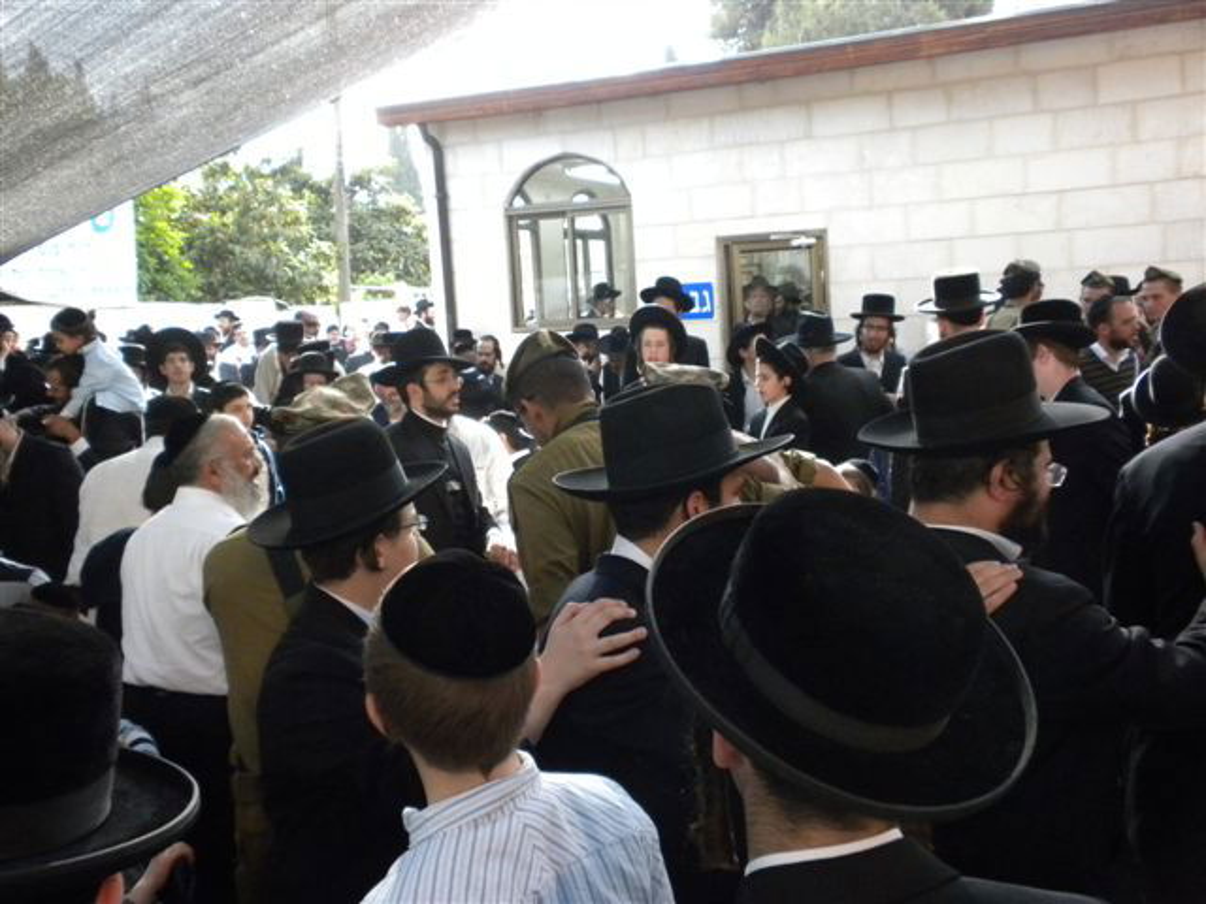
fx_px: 1289
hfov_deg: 50.1
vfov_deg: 38.7
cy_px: 452
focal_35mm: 37
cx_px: 603
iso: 400
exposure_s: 1/413
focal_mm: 6.6
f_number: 3.5
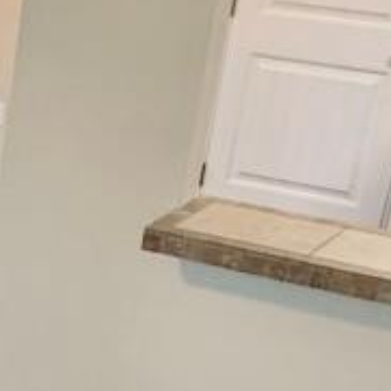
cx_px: -486
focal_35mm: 130
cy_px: 439
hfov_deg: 11.5
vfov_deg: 13.1
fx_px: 1661
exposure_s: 1/60
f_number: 1.8
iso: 125
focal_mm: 4.25
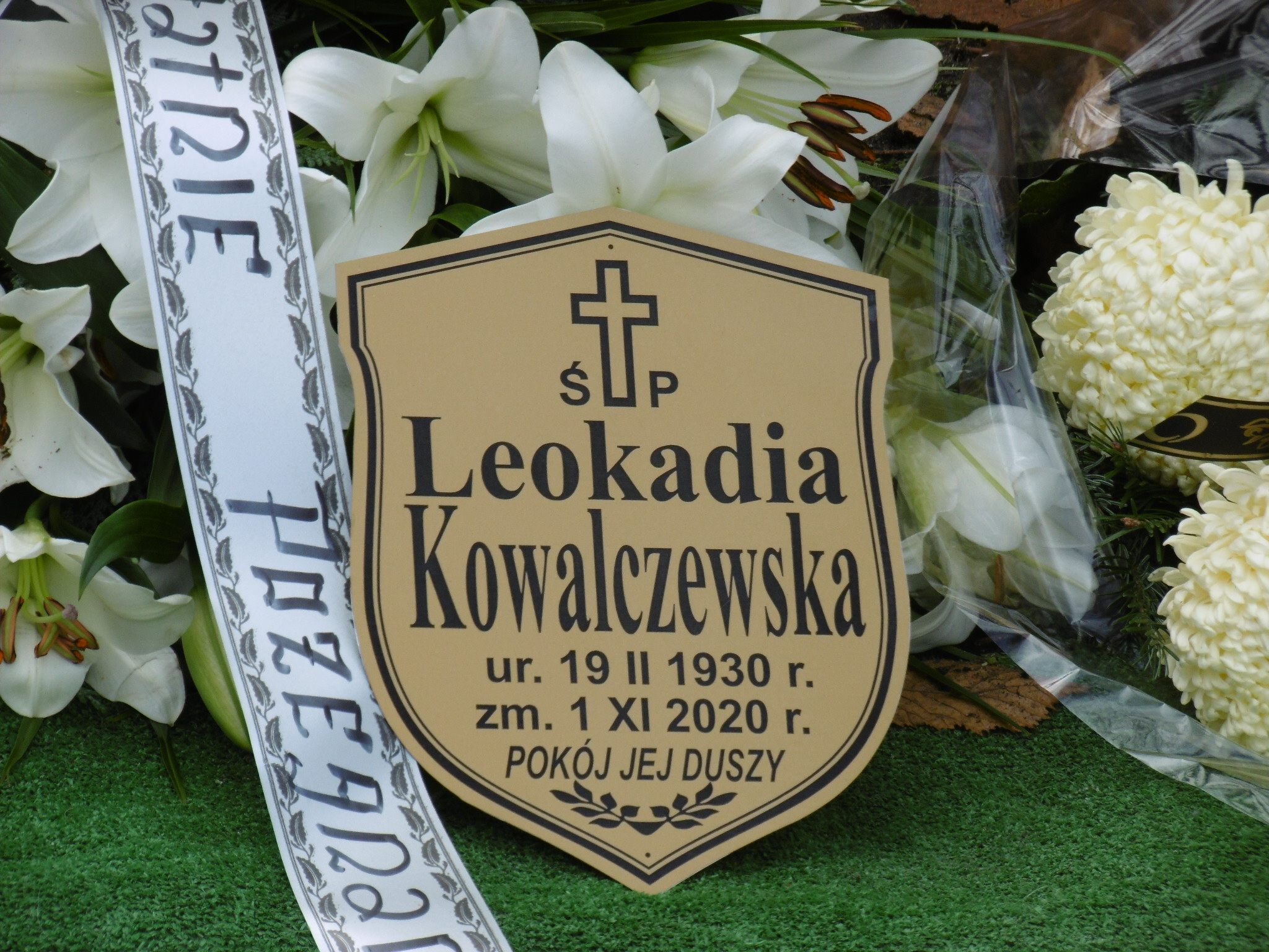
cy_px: 476
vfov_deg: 5.9
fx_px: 9165
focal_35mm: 250
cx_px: 634
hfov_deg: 7.9
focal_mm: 44.7
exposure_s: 1/125
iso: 100
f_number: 6.1
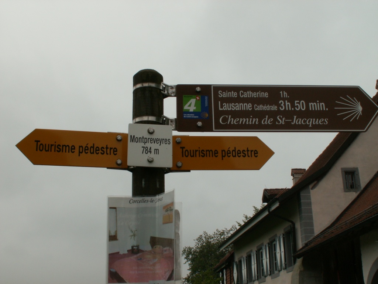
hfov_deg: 42.1
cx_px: 189
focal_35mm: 45
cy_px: 142
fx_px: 491
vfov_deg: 32.2
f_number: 8
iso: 50
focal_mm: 7.49
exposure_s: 1/125
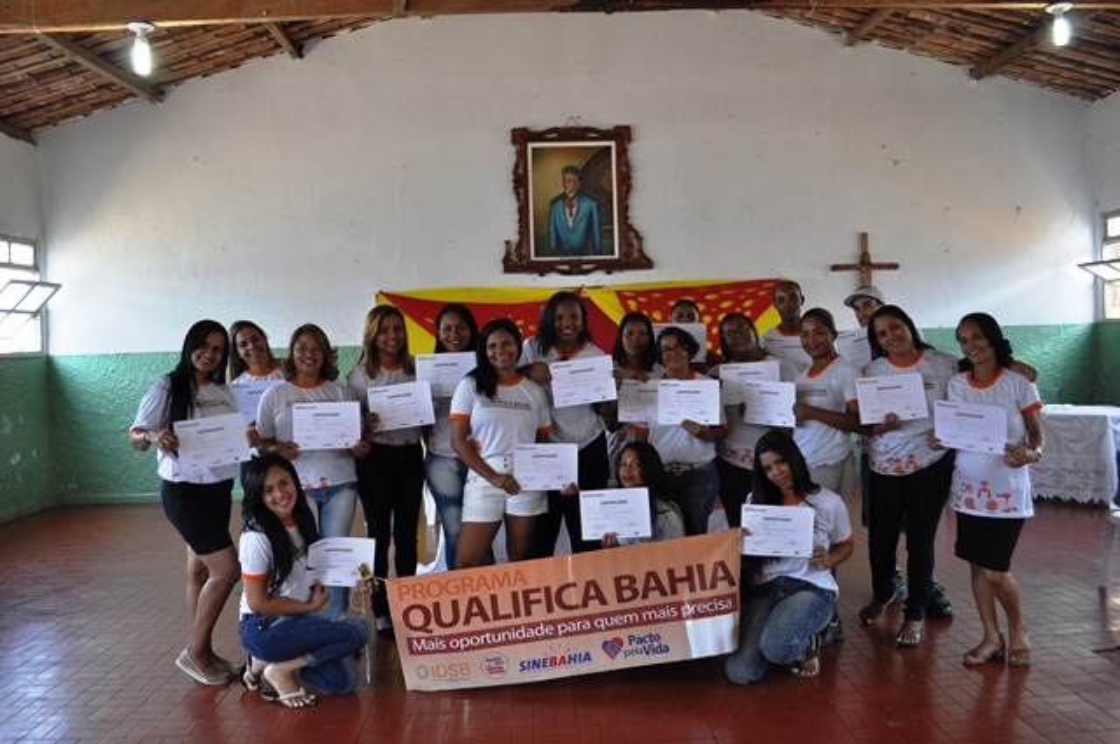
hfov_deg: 67.4
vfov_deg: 47.8
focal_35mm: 27
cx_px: 560
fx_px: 839
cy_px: 372
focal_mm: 18
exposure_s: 1/60
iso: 400
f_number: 4
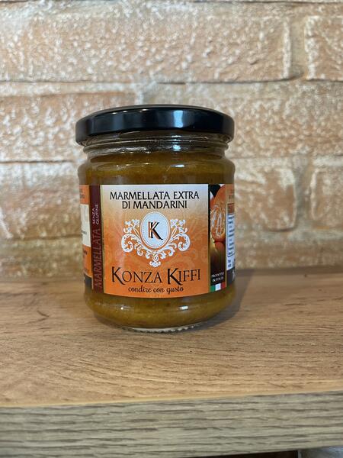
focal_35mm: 26
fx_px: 344
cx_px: 172
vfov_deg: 67.3
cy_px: 229
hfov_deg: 53.1
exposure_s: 1/50
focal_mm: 4.2
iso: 125
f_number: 1.6
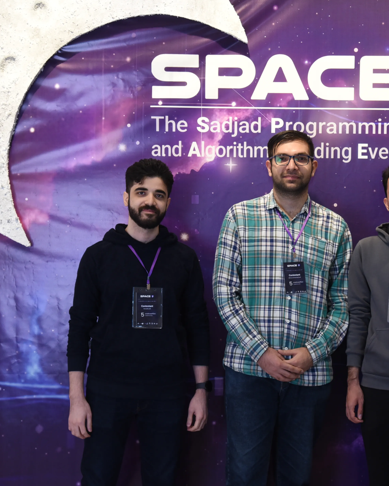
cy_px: 236
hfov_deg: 17.8
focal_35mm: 86
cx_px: 275
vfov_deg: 22.2
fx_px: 1238
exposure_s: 1/100
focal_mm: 58
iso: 1250
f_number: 6.3
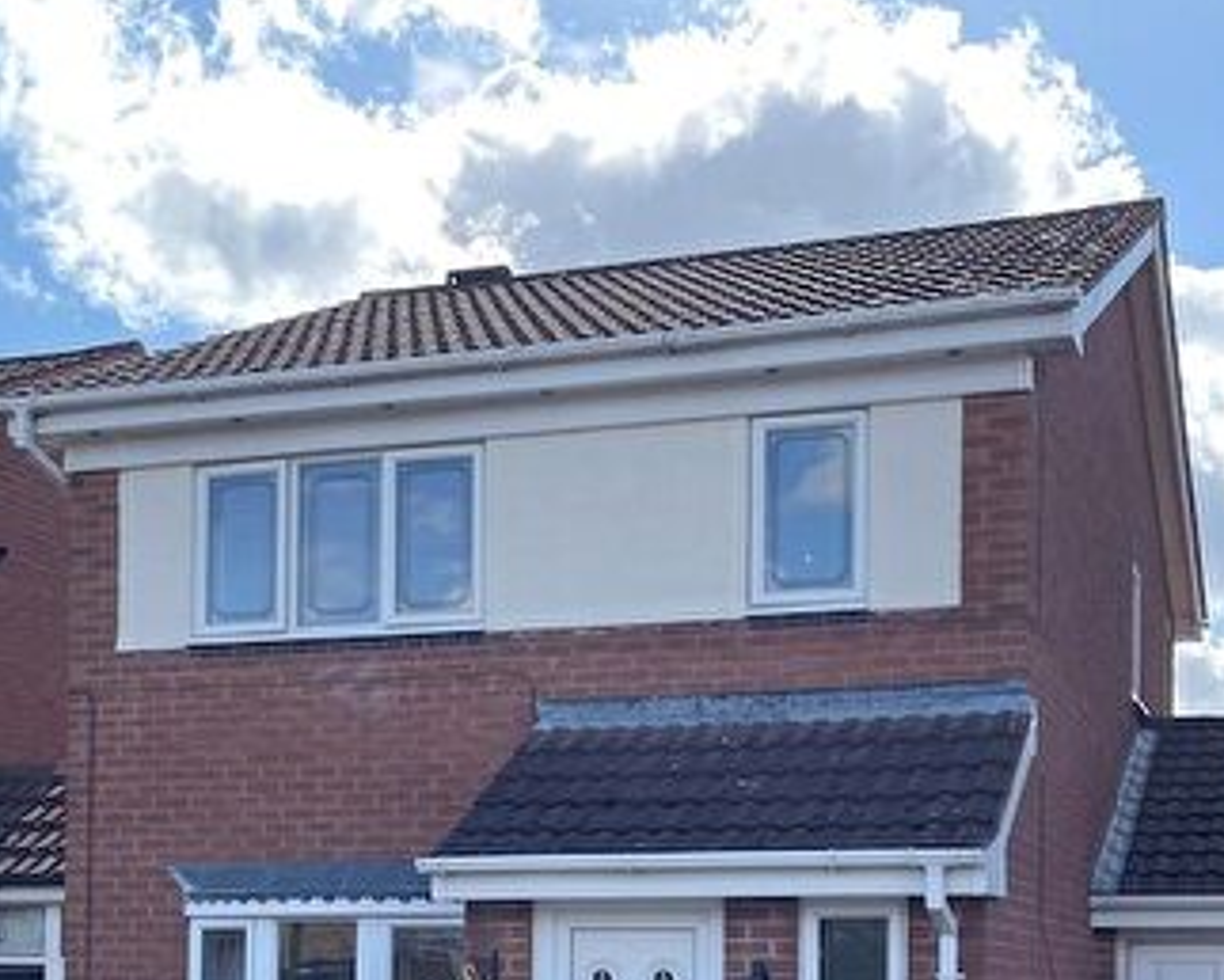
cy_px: 902
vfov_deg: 27.5
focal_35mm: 53
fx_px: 1921
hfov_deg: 35.3
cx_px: 654
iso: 32
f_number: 1.6
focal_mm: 5.1
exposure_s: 1/1475
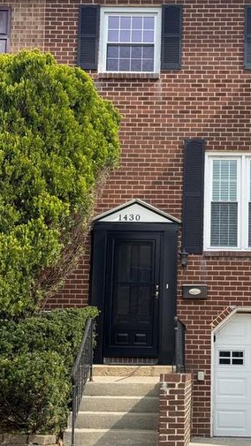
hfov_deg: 17.4
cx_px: 184
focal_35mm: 69
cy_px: 228
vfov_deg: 30.6
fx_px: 817
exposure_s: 1/2208
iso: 64
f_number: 1.78
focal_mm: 6.76
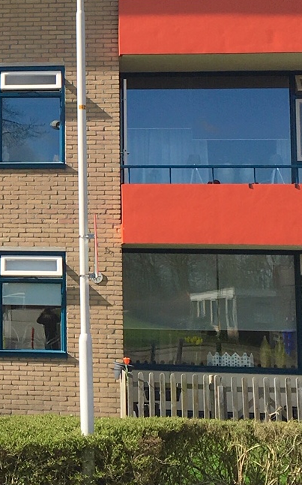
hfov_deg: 12.8
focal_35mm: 96
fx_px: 1266
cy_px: 143
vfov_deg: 21.5
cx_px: -161
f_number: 2.2
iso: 25
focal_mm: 4.15
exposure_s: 1/1183
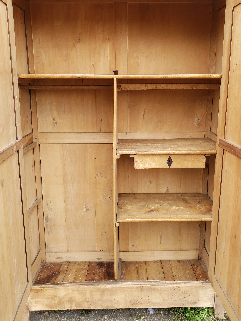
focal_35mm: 30
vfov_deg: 59.9
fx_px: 278
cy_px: 150
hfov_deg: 46.7
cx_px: 132
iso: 64
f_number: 2.4
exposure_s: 1/100
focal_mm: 4.3
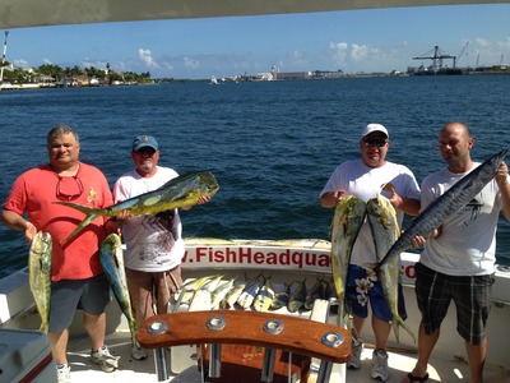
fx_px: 486
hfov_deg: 55.4
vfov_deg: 42.9
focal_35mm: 33
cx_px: 255
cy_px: 192
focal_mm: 4.12
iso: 50
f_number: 2.4
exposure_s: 1/1808
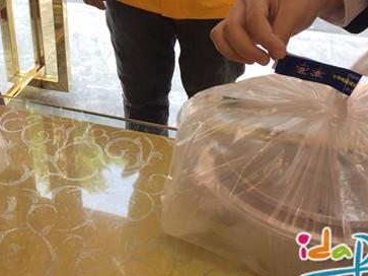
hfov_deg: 36.4
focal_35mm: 52
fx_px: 553
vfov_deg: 27.5
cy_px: 61
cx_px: 121
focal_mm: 4.15
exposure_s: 1/100
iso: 50
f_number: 2.2
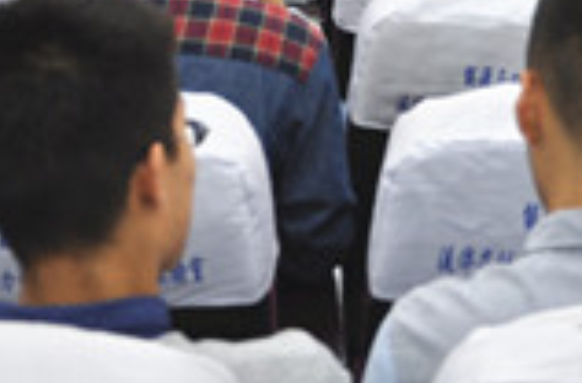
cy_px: -295
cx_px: 269
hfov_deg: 12.9
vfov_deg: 8.2
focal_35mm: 160
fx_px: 2576
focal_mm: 28
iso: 200
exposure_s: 1/20
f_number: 4.5
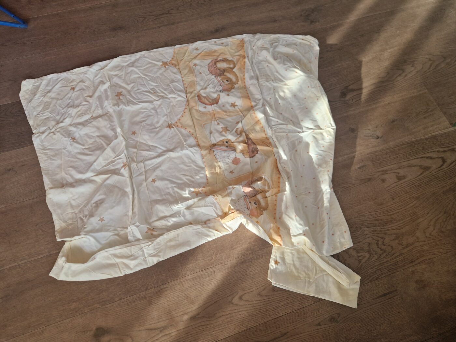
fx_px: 303
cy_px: 171
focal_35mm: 23
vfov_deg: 58.9
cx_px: 228
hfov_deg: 73.9
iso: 200
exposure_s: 1/180
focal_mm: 5.4
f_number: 1.8
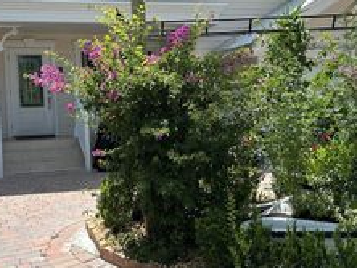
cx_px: 174
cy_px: 121
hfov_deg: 35.5
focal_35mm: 54
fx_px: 558
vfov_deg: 27.1
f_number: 1.78
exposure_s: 1/3155
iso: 80
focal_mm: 6.86
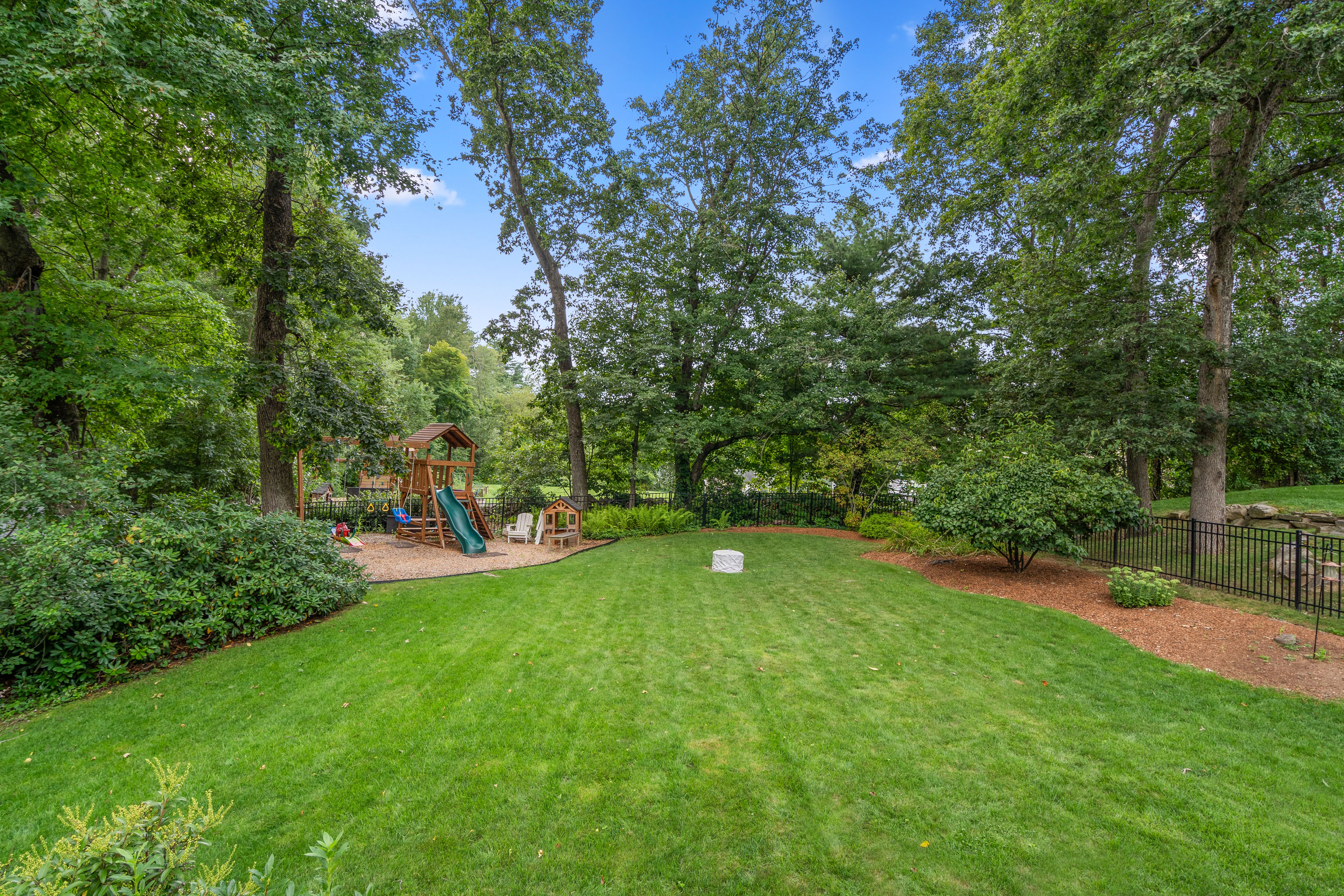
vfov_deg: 73.7
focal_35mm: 16
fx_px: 597
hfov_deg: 96.7
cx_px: 672
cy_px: 448
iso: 320
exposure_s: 1/200
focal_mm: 16
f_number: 5
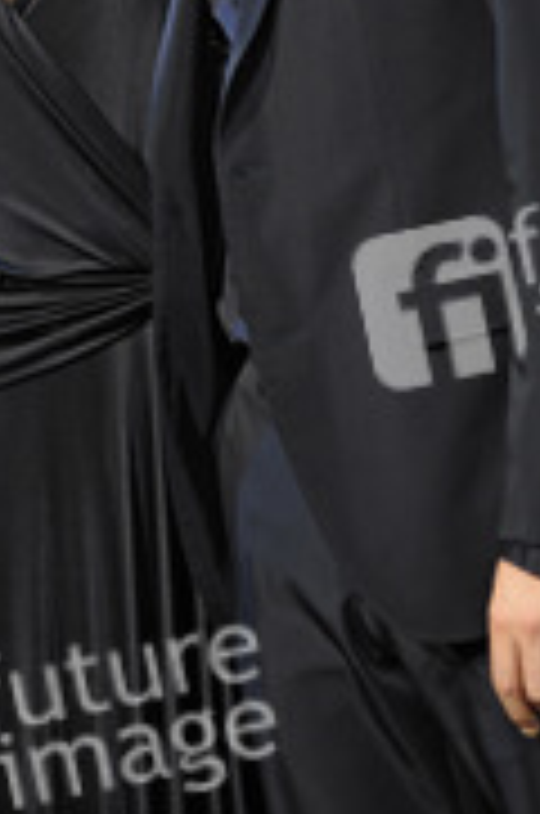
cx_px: 176
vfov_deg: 5.6
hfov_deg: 3.8
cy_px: 58
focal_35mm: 365
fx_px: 8243
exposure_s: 1/125
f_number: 5
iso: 1250
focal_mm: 165
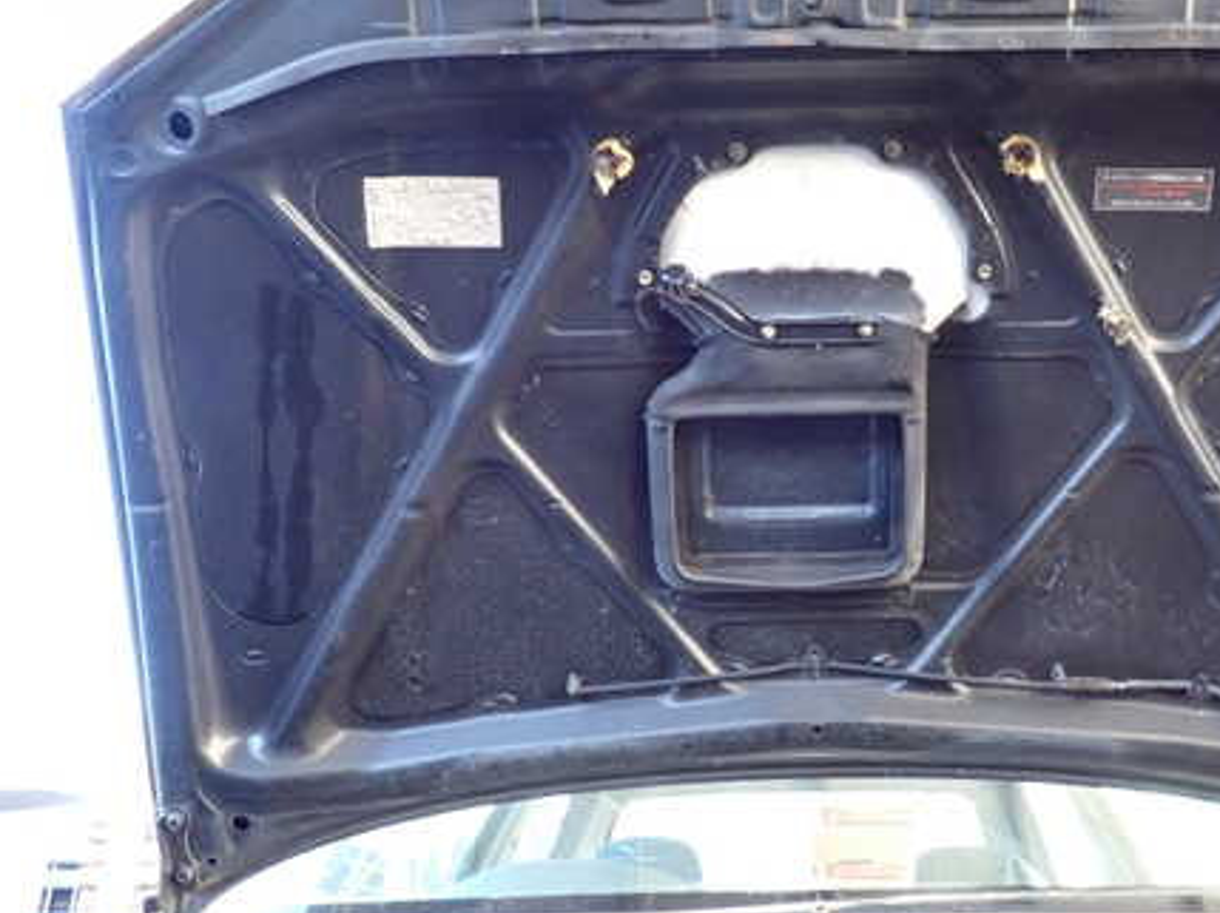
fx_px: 1232
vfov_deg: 40.4
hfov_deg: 52.0
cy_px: 361
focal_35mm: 35
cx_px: 782
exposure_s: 1/125
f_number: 2
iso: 500
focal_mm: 4.5
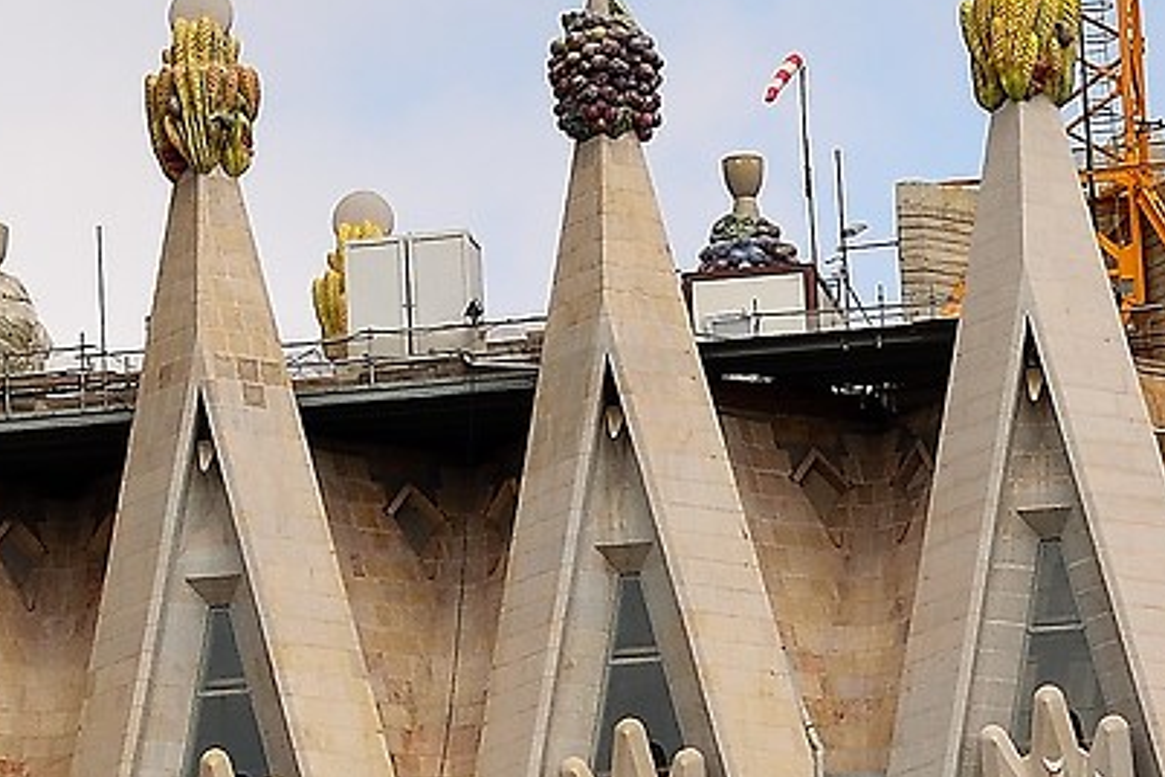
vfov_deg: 3.6
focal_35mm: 376
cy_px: -835
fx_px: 12167
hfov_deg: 5.4
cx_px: -1064
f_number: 9
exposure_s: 1/320
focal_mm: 42
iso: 100
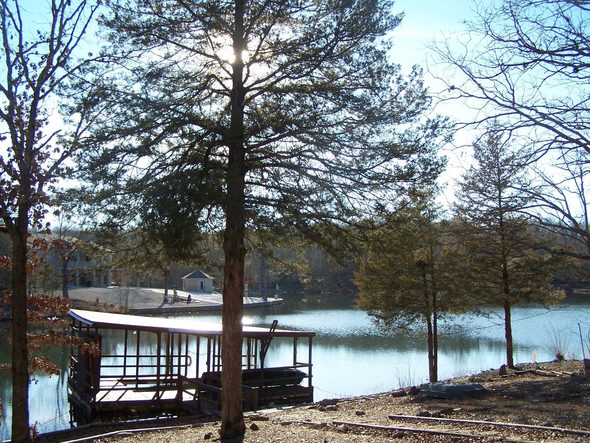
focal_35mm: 38
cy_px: 222
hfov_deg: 49.0
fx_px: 648
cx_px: 295
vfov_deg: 37.7
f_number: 2.8
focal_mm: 6.3
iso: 80
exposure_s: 1/500
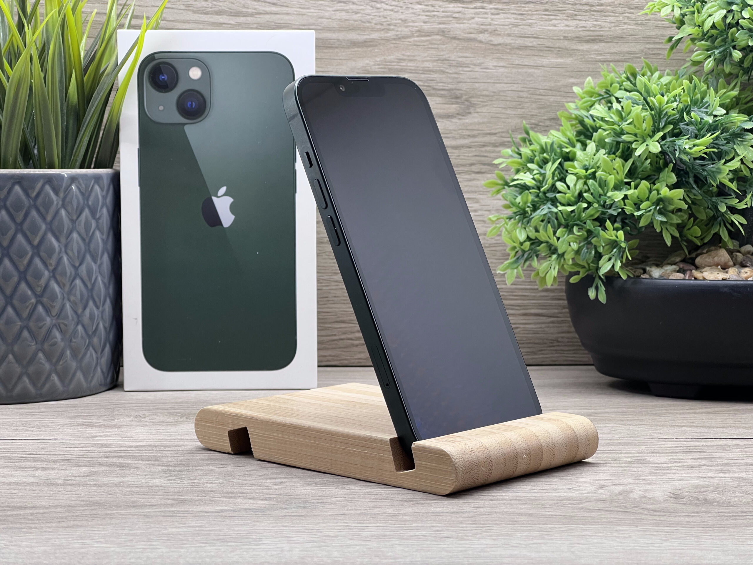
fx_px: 1675
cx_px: 376
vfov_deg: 19.1
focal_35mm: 77
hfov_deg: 25.3
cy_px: 282
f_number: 2.8
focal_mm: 9
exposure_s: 1/100
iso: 100
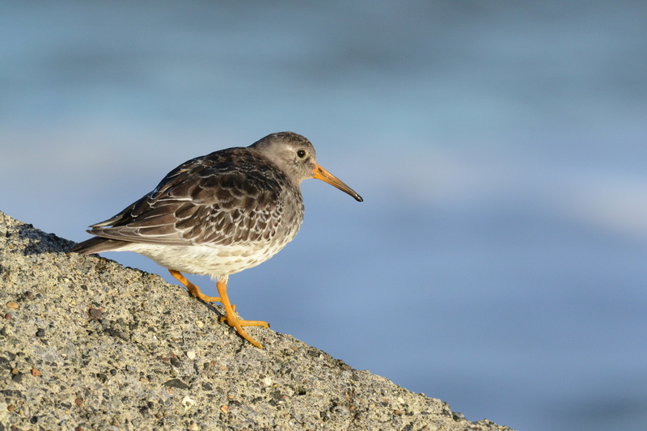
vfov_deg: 2.6
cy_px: 216
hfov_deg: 3.9
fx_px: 9433
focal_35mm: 525
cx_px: 324
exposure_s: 1/1250
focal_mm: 350
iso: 1600
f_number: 10
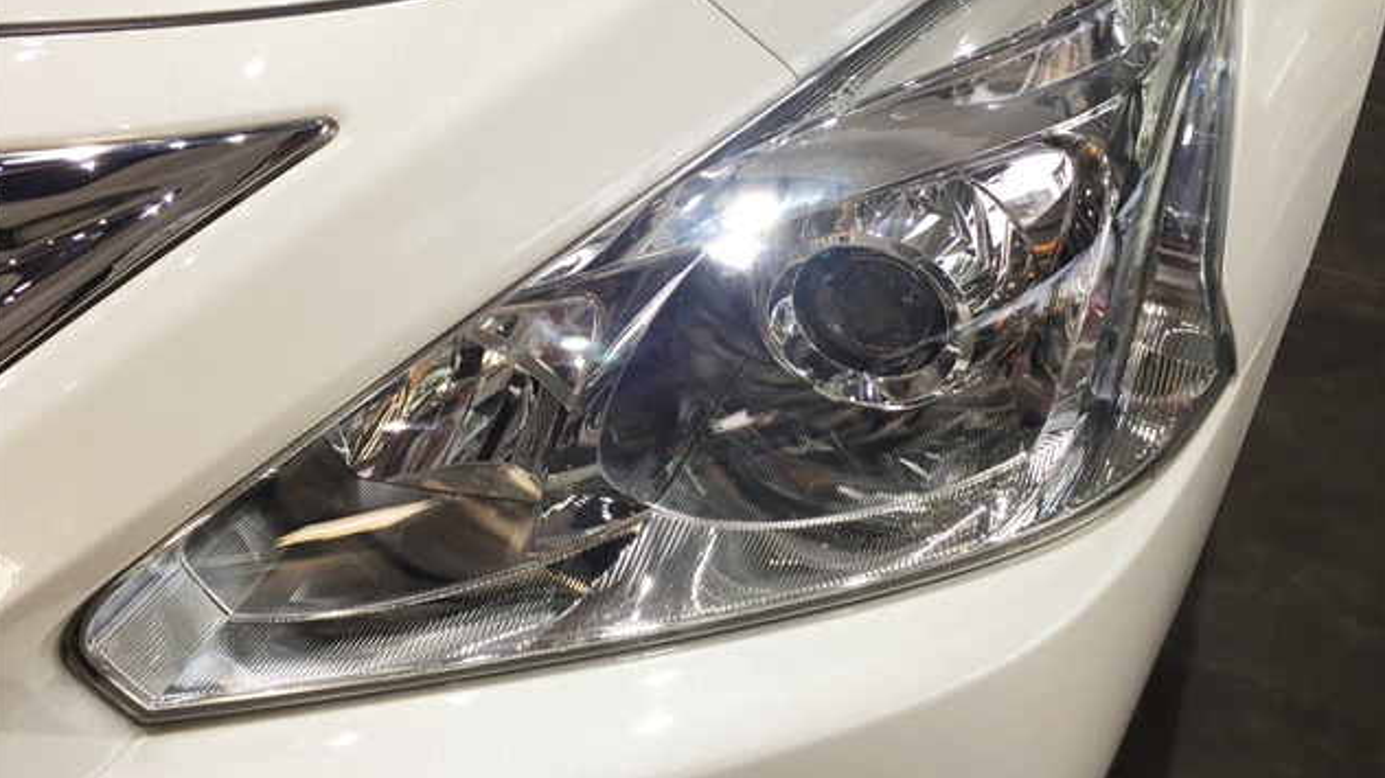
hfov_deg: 61.0
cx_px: 690
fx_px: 1175
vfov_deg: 36.5
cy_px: 307
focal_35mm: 32
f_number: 2.2
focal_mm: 4.15
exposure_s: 1/50
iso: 40
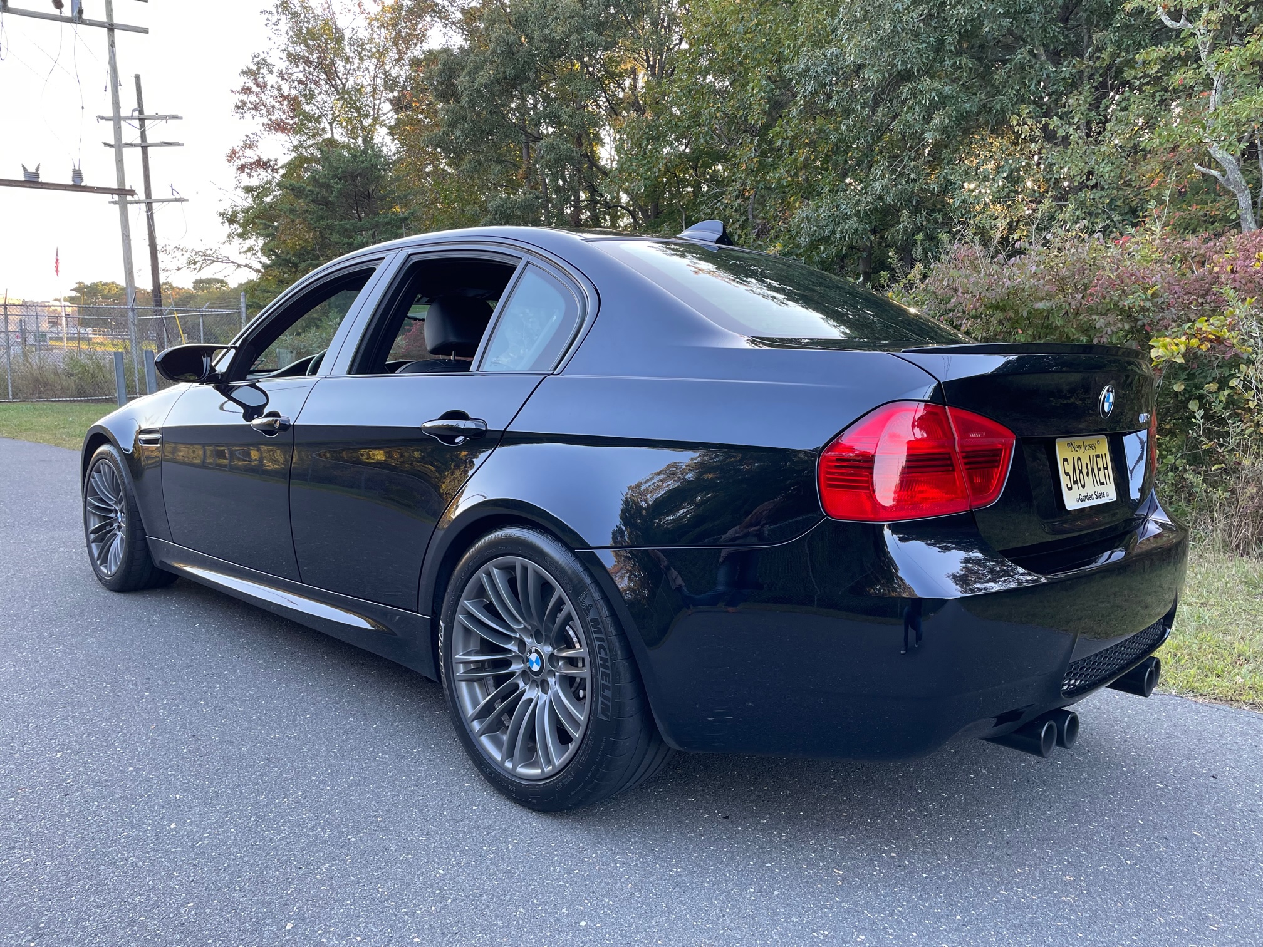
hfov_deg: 67.3
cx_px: 632
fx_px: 949
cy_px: 474
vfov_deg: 53.1
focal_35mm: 26
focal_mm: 4.2
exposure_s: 1/121
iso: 64
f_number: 1.6
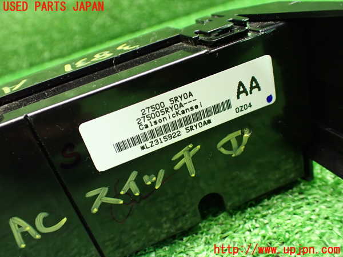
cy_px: 128
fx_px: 297
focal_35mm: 30
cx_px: 172
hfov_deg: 60.0
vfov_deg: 46.8
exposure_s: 1/50
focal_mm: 5.4
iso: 800
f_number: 2.3
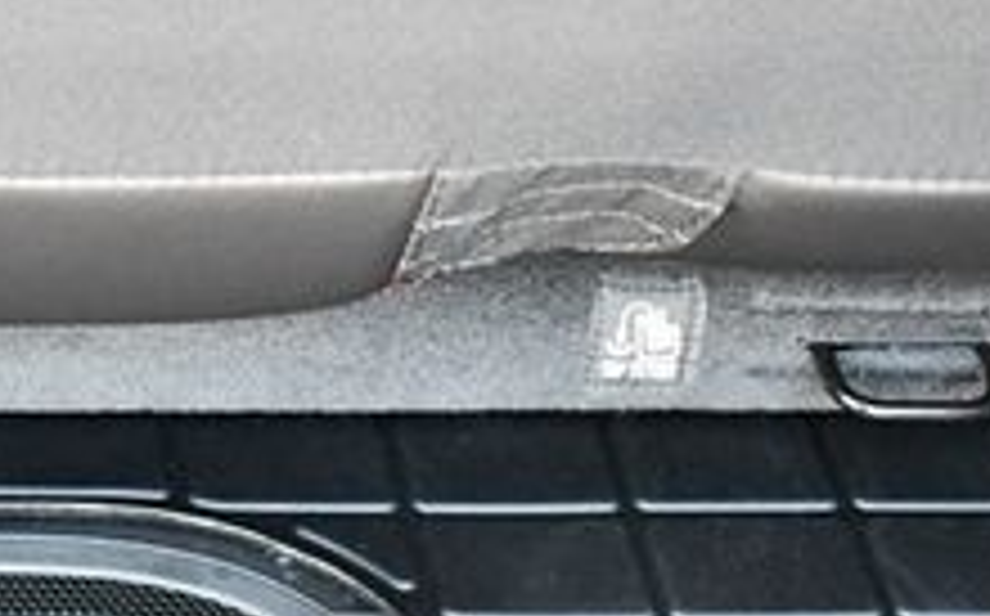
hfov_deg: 18.7
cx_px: -99
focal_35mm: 107
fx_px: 2884
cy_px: 706
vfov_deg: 12.0
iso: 2000
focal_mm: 18
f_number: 3.5
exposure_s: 1/125
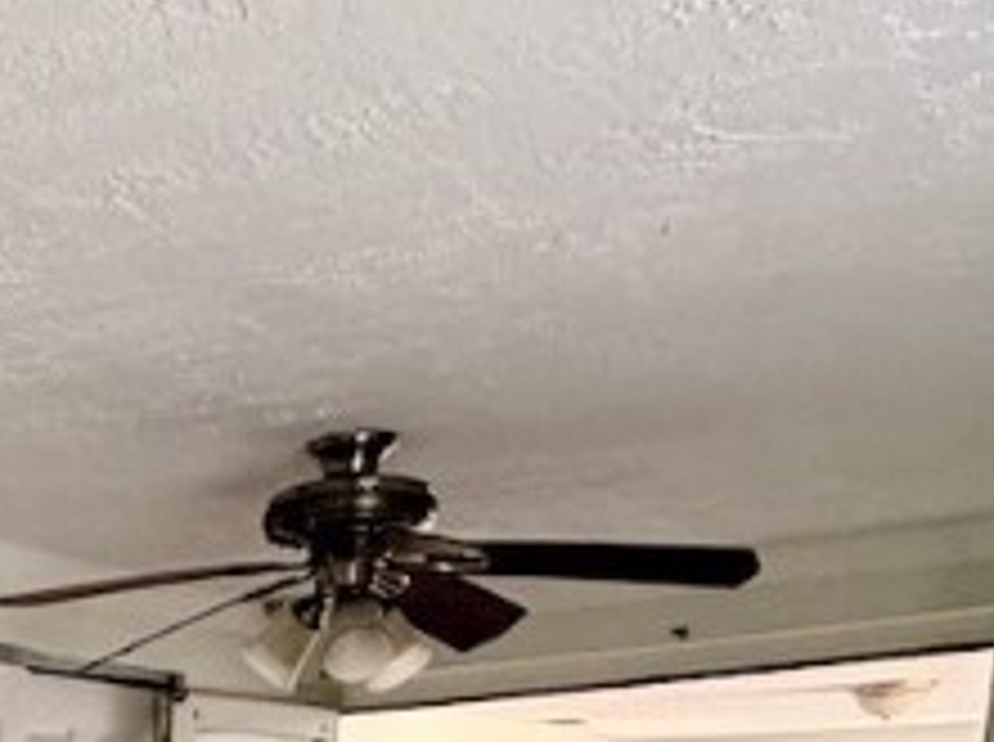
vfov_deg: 16.9
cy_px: 1475
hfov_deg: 26.7
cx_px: -184
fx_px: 1863
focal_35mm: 65
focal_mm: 2.22
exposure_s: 1/60
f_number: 2.2
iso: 320
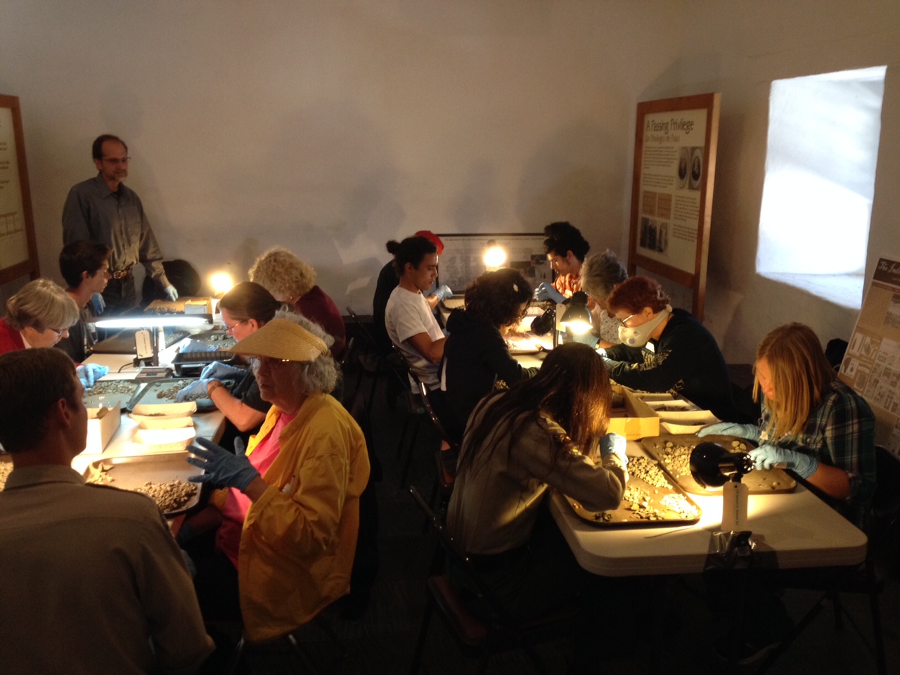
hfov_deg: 52.6
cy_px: 338
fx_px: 910
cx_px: 450
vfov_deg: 40.7
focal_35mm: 35
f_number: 2.4
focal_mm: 4.28
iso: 125
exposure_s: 1/20
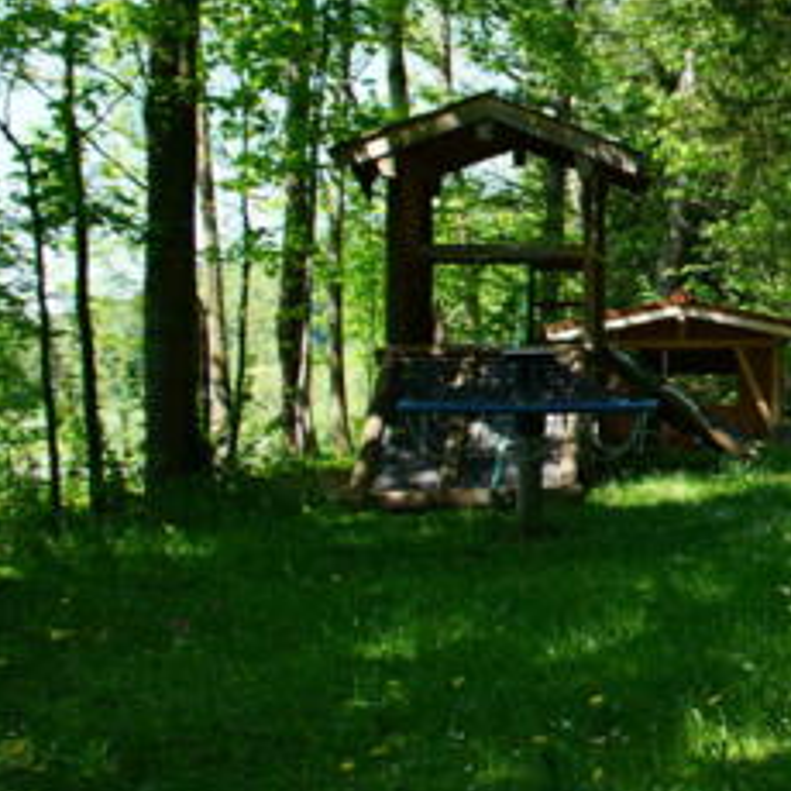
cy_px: 310
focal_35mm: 62
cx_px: 1104
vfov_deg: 27.6
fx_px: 1609
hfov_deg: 23.5
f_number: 5.6
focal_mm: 17
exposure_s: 1/80
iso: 100
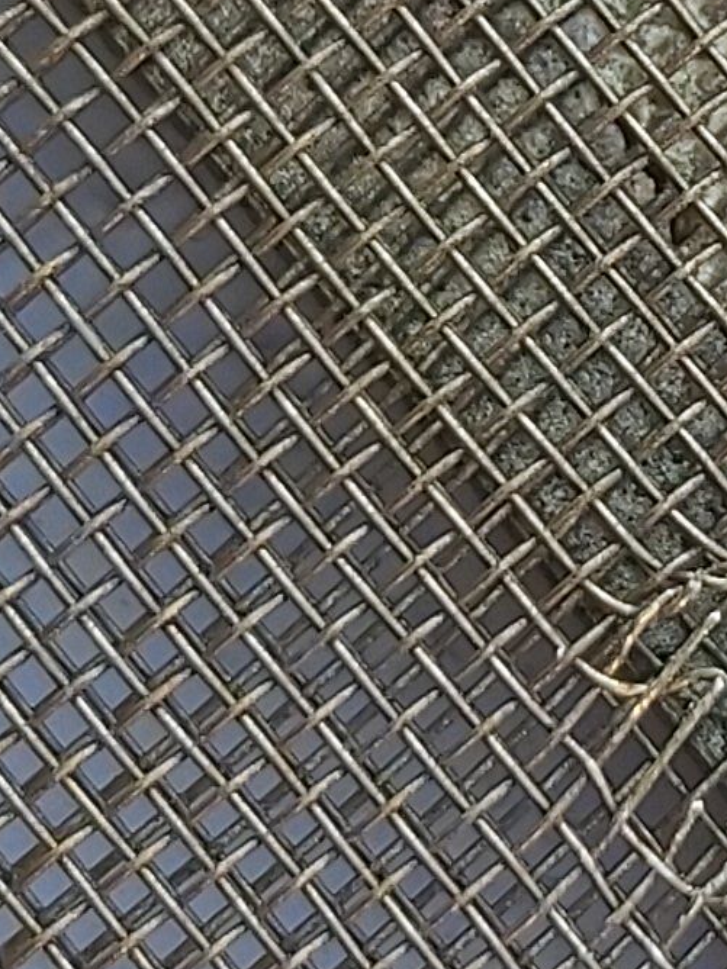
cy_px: 93
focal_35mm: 157
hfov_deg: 9.3
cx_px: 894
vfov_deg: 12.5
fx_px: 4396
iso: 64
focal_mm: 3.92
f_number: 1.7
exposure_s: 1/174
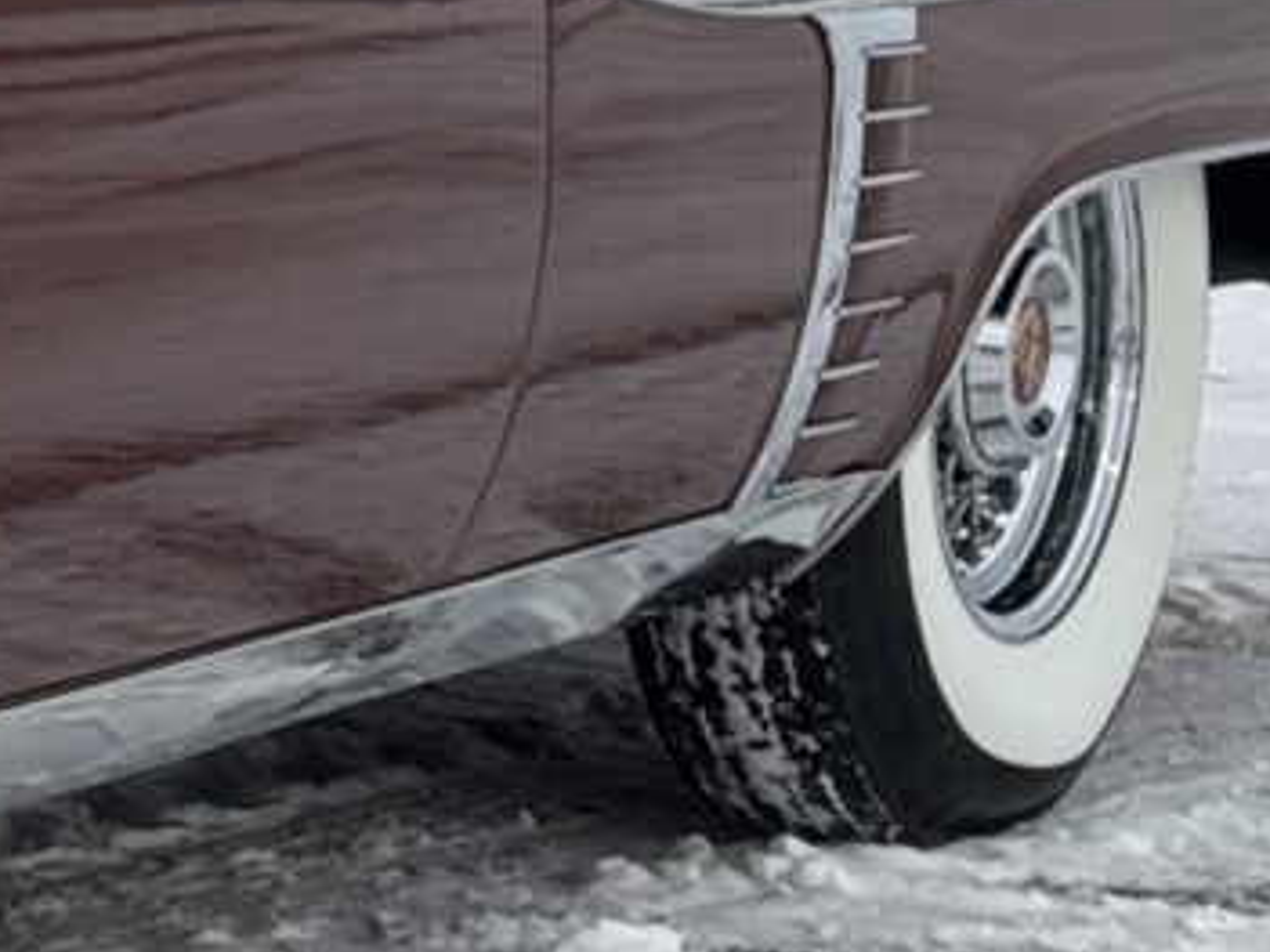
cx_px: -2073
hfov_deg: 9.6
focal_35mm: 175
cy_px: -80
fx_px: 6418
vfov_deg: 8.4
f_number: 1.78
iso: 80
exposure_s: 1/379
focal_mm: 6.76
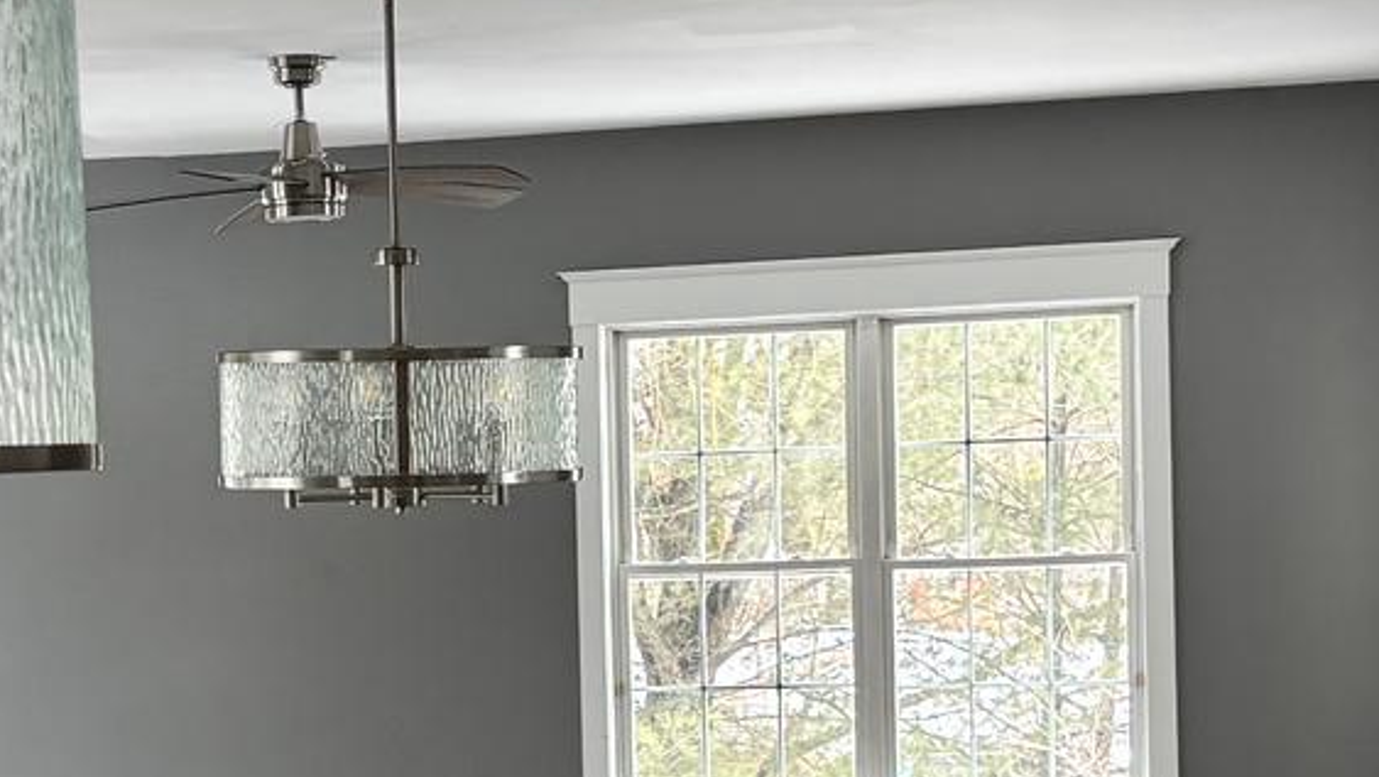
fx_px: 3767
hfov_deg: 20.6
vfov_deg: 11.7
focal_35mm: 103
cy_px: 716
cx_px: 326
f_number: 1.6
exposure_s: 1/121
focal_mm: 5.96
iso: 125
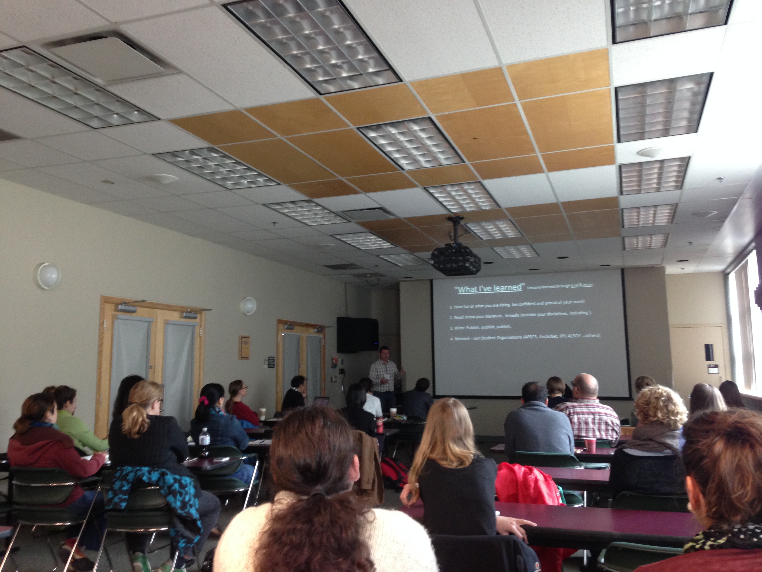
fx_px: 726
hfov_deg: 55.4
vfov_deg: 42.9
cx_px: 381
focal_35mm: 33
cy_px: 286
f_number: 2.4
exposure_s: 1/20
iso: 160
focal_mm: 4.12
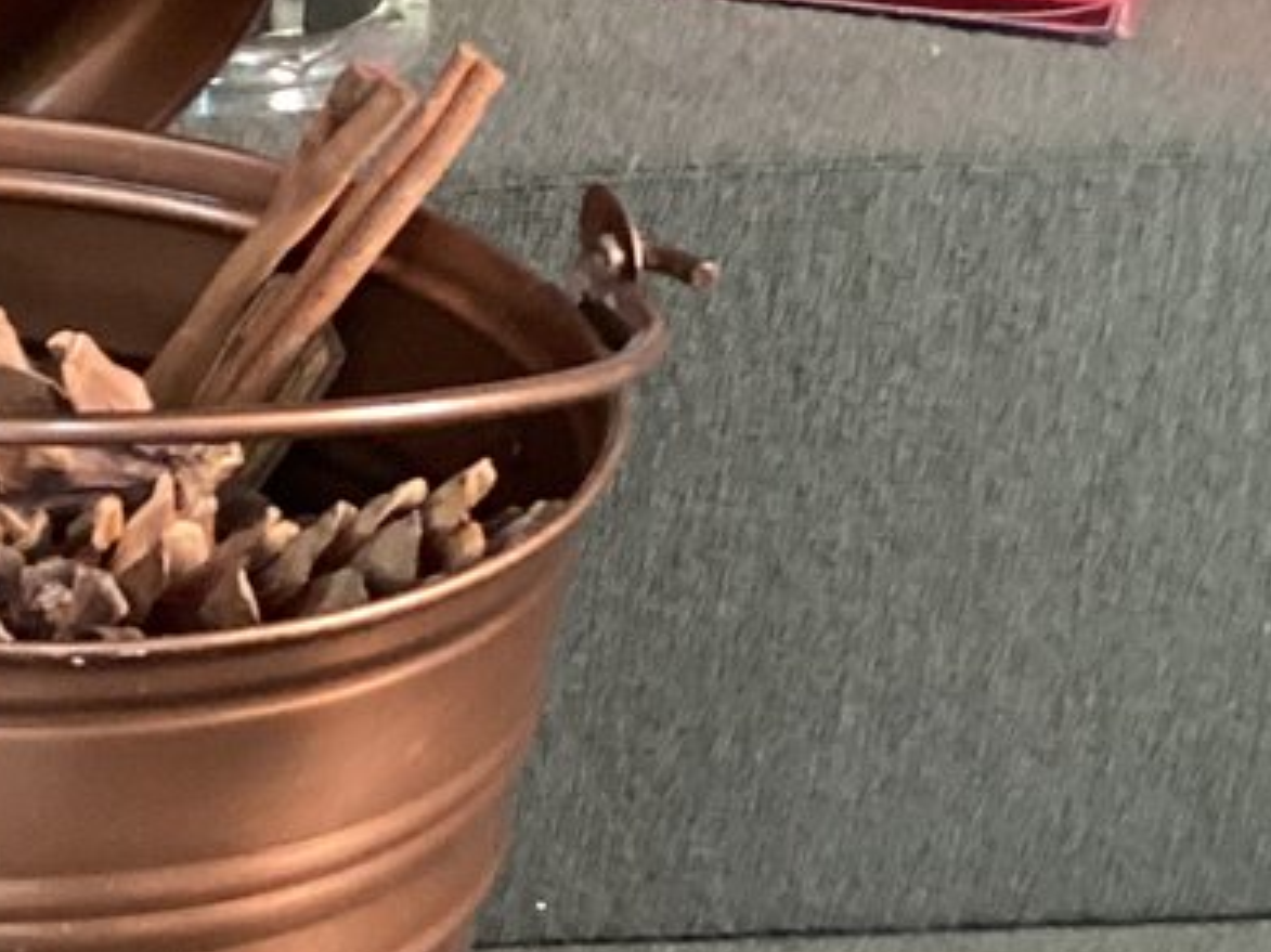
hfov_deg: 15.3
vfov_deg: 12.3
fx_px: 4405
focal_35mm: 120
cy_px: 167
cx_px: -603
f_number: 2.4
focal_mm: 3.3
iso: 320
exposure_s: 1/60
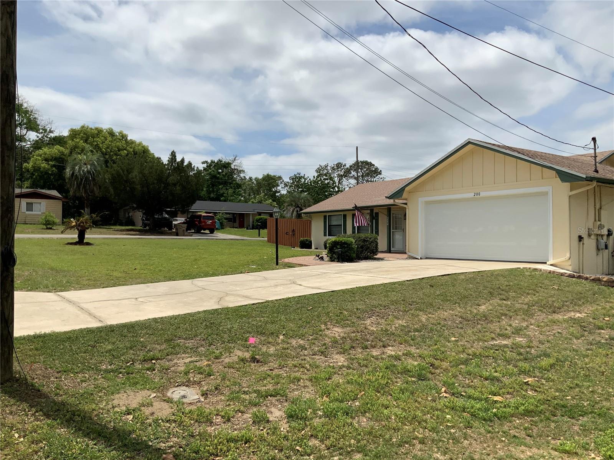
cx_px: 307
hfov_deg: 61.7
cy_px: 230
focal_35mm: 29
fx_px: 514
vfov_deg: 48.2
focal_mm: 3
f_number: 1.8
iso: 16
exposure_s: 1/4065
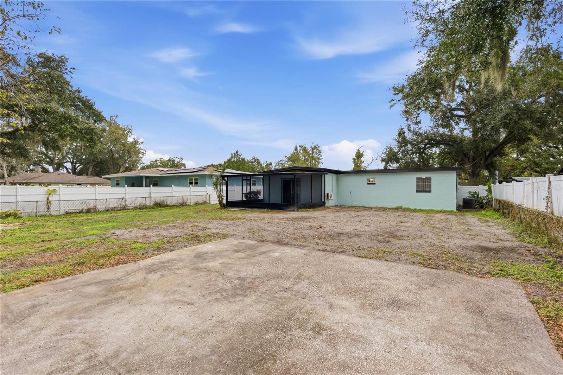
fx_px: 250
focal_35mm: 16
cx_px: 282
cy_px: 188
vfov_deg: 73.7
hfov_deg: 96.7
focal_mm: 16
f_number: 11
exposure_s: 1/500
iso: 125
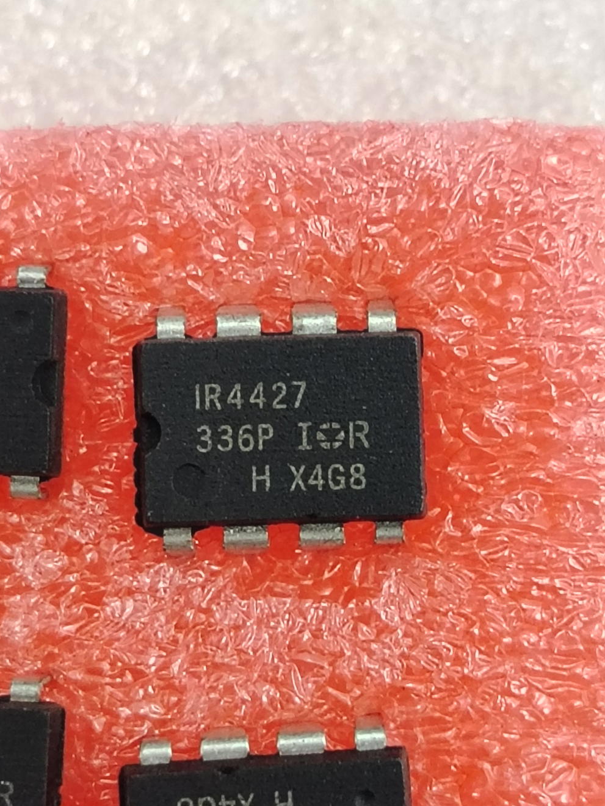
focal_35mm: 111
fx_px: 2586
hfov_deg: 13.3
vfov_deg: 17.7
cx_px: 300
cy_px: 403
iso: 878
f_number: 1.75
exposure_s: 1/33.3
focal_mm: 5.25
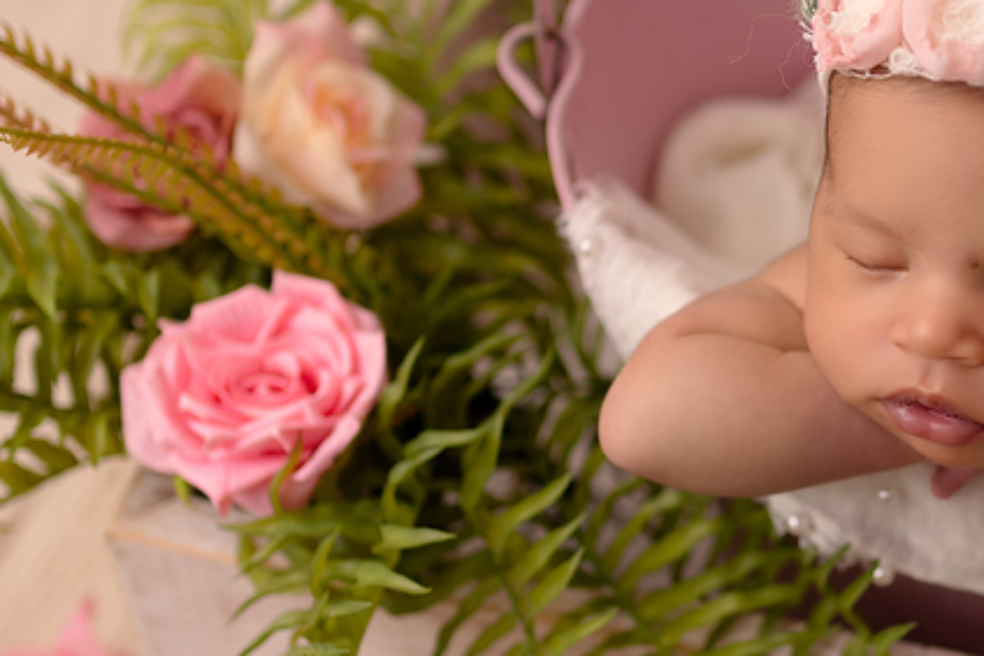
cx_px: 880
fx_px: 2707
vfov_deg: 13.8
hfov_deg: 20.2
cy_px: 421
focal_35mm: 99
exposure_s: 1/160
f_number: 2
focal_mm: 35
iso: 100
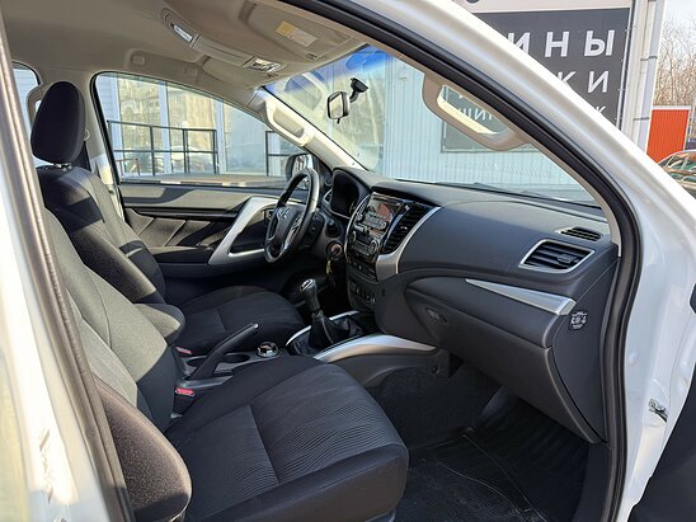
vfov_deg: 56.8
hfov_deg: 71.6
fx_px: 483
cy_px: 261
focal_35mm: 24
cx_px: 348
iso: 100
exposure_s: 1/264
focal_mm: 6.76
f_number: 1.78
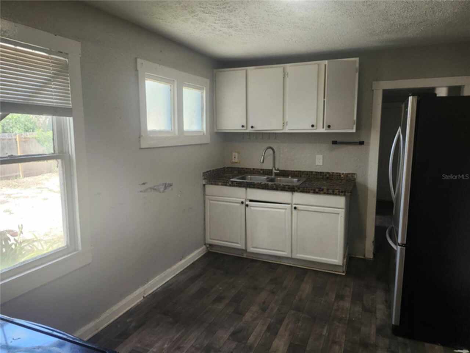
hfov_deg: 73.9
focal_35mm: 23
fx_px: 312
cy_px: 176
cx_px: 235
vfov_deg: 58.9
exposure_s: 1/180
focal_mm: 5.54
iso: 200
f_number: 1.8
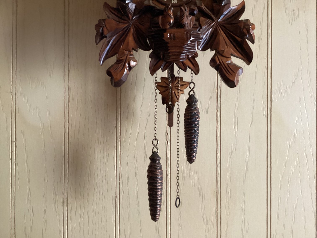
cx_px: 158
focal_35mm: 31
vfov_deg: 45.4
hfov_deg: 58.3
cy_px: 119
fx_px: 284
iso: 400
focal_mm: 3.3
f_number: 2.4
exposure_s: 1/30
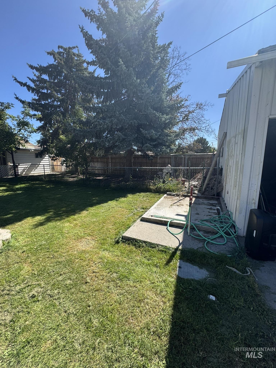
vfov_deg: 102.1
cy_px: 184
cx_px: 138
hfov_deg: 85.7
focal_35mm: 14
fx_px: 149
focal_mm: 2.22
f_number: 2.2
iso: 40
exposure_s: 1/944
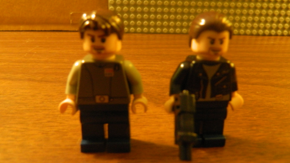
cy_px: 77
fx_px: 223
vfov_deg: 40.2
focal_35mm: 29
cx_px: 151
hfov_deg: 66.0
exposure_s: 1/13
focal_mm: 4.5
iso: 400
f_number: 3.1
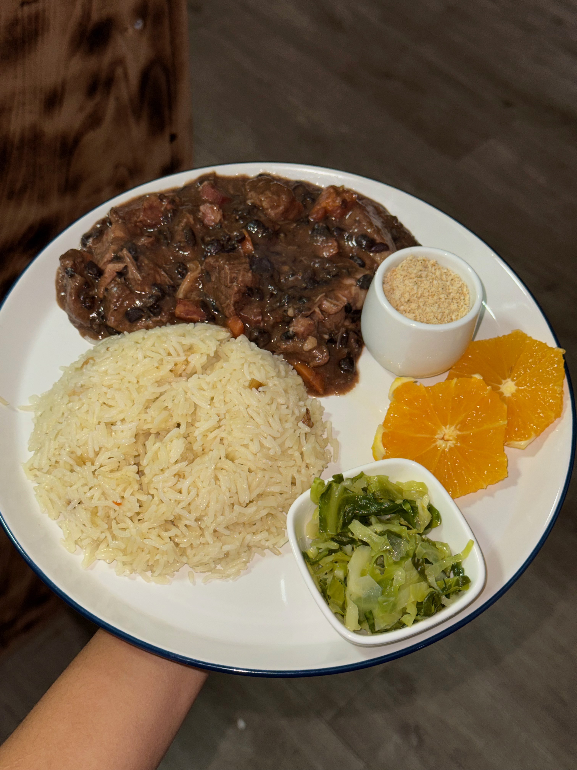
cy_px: 385
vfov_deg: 39.7
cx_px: 288
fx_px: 1067
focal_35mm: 48
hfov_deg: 30.3
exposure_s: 1/32
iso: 50
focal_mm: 6.76
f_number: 1.78
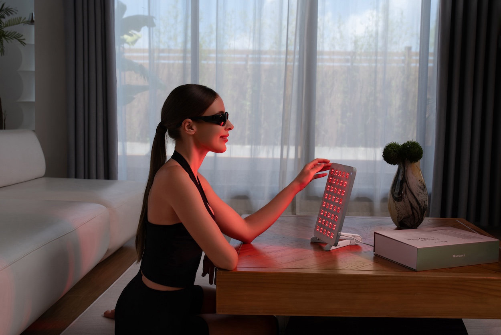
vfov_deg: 19.5
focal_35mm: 70
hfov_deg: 28.8
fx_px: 974
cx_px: 250
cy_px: 168
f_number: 9
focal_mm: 70
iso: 200
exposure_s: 1/125
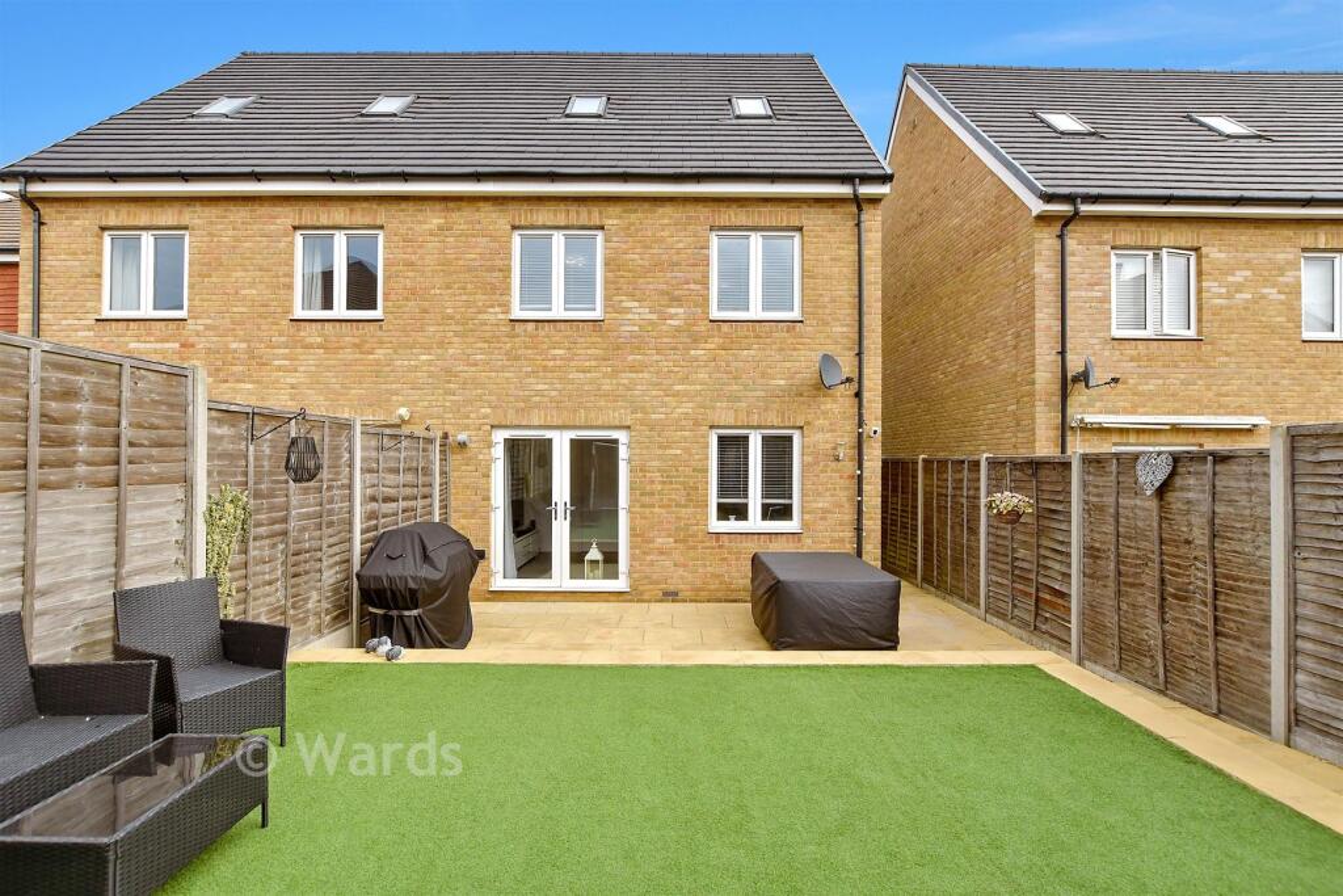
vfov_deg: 77.3
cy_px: 448
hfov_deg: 100.4
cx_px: 672
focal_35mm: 15
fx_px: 560
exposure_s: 1/400
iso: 320
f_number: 8
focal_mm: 10
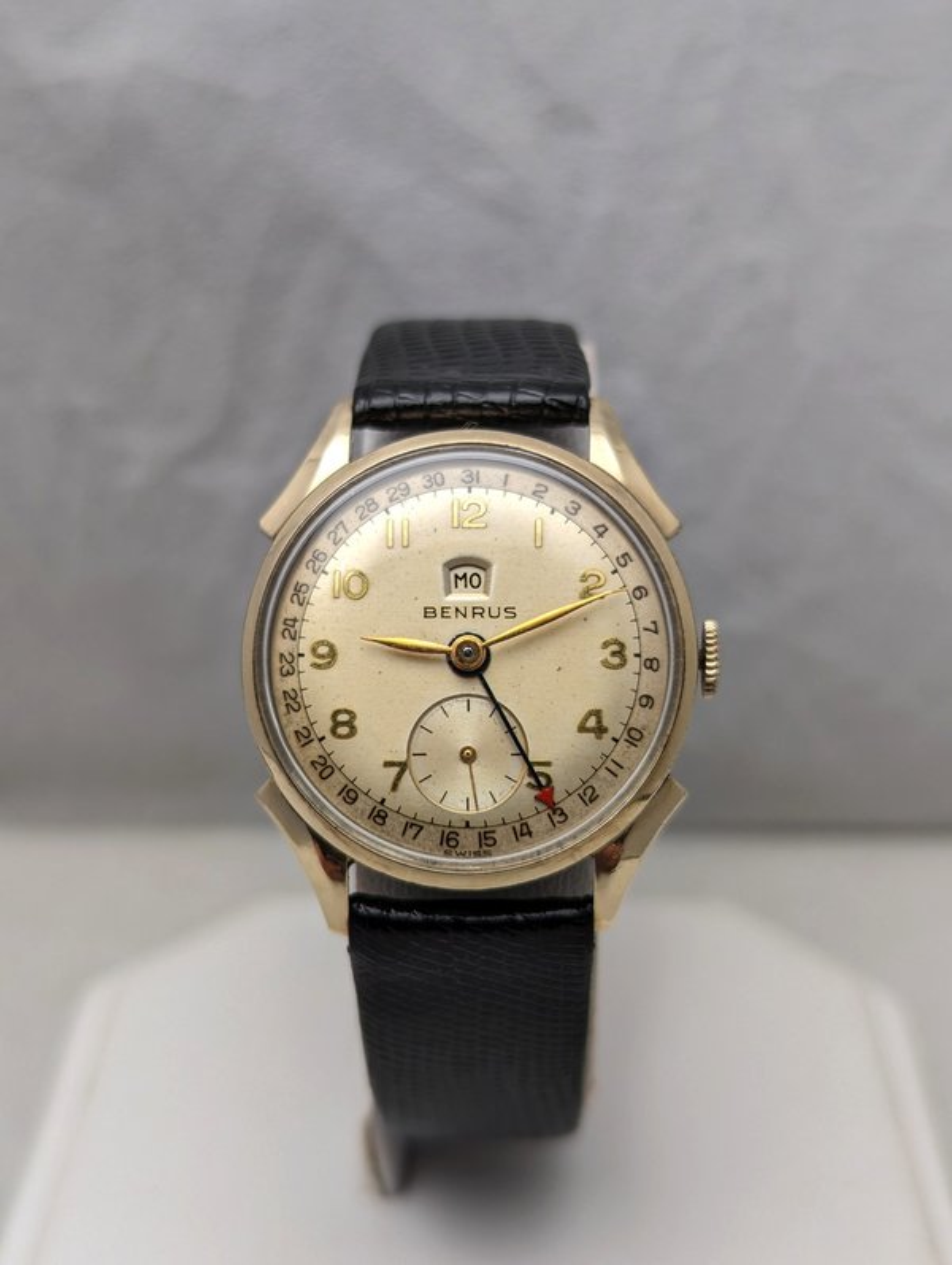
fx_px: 1756
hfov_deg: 30.3
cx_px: 476
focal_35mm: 48
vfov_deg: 39.6
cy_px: 632
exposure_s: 1/60
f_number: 1.85
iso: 49
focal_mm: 6.81
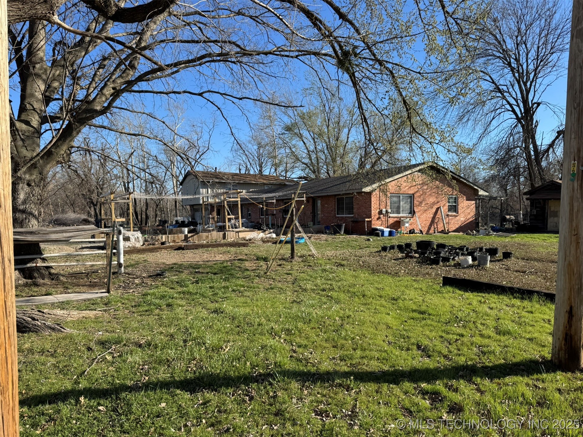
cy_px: 218
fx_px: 404
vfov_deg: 56.8
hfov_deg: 71.6
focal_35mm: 24
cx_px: 292
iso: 80
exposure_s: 1/2710
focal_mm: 6.76
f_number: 1.78
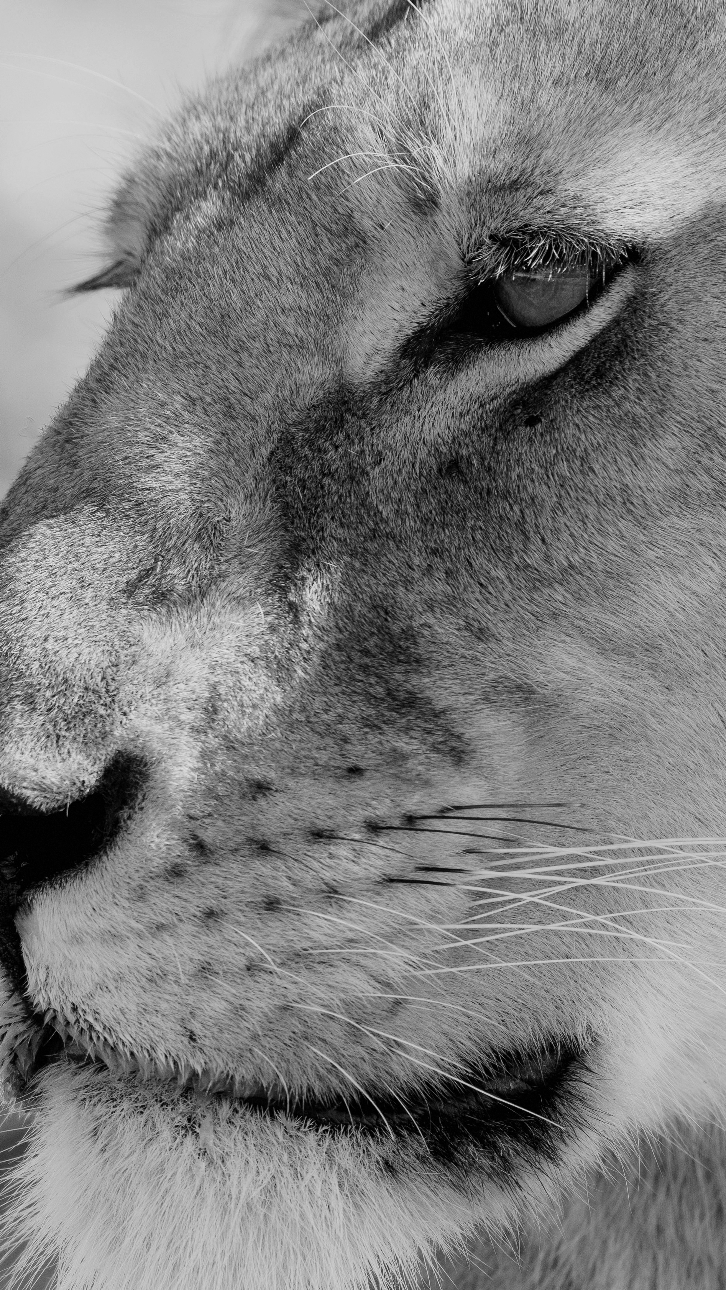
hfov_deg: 1.1
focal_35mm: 1107
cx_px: 189
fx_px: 37884
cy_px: 908
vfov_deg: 2.0
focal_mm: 440
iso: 320
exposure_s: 1/400
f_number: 5.6
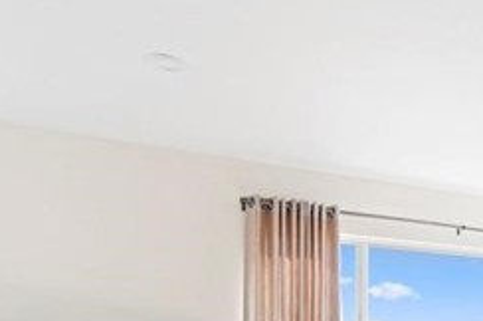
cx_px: 519
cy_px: 369
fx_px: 563
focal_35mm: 42
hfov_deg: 39.0
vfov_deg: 28.4
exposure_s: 1/15
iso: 200
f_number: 8
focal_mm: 16
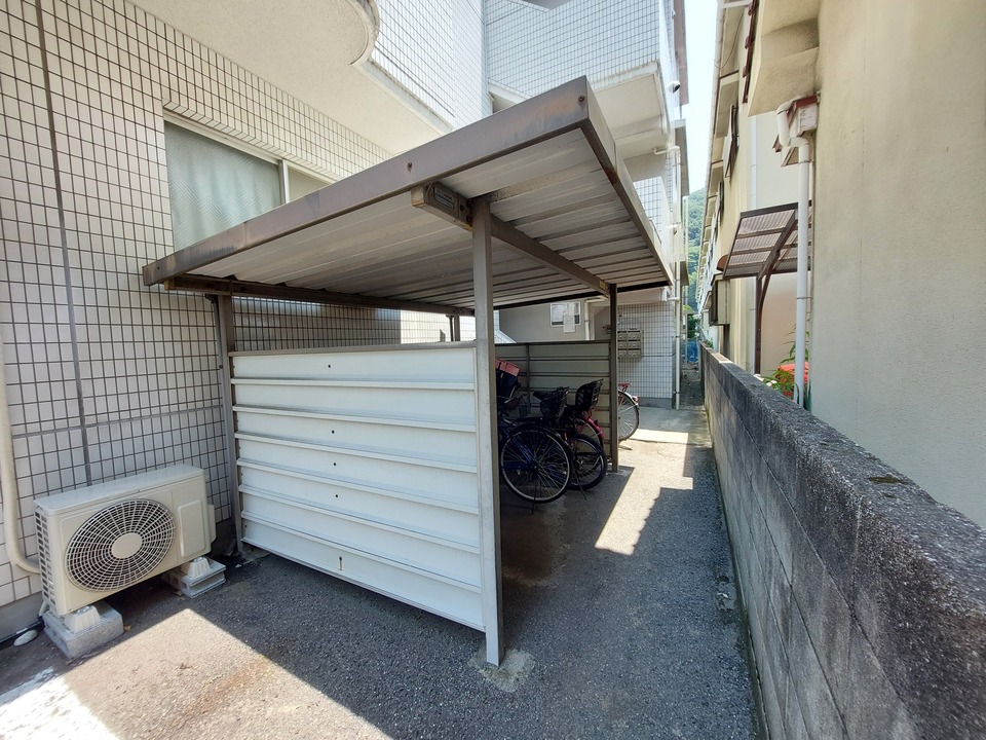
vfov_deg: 89.9
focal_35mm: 13
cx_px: 493
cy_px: 370
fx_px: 370
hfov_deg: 106.2
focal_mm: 1.74
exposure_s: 1/278
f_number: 2.2
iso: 50
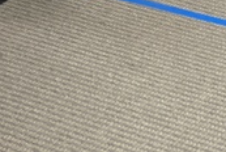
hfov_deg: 10.9
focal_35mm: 172
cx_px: 452
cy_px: -303
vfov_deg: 7.1
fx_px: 1082
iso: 125
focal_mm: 3.99
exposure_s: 1/60
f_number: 1.8
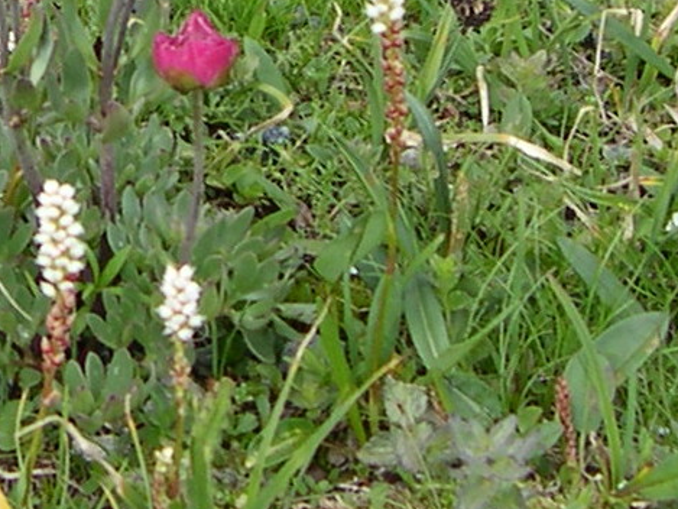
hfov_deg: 23.4
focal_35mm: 81
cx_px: 61
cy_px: 65
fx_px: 1587
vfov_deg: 18.0
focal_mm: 8
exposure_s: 1/255
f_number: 2.8
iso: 100
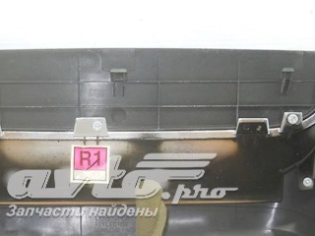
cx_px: 119
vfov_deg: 17.9
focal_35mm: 82
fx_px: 746
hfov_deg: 23.8
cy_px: 183
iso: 160
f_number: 3.1
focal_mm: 6.72
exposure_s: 1/30
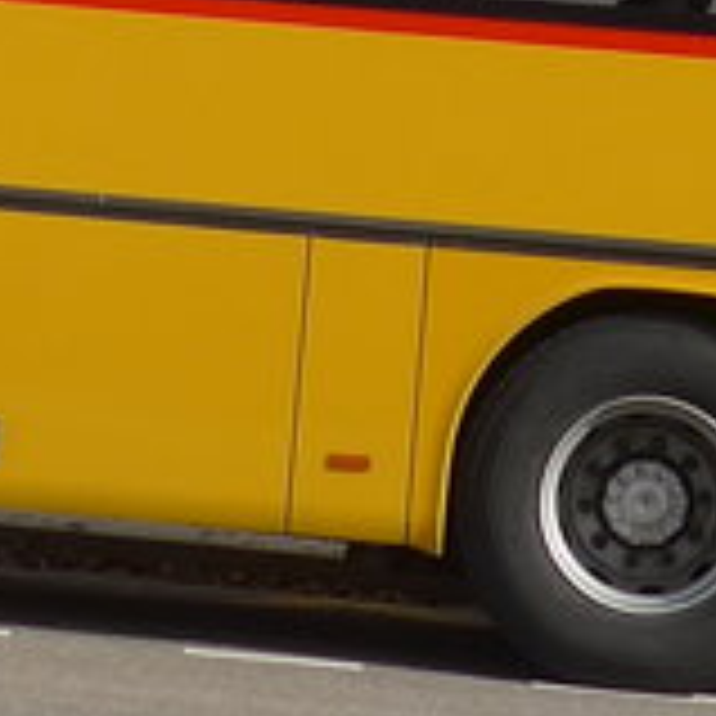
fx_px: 4540
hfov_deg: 9.0
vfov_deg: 8.6
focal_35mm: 194
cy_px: -630
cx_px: 149
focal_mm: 6
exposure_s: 1/2000
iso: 80
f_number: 2.8
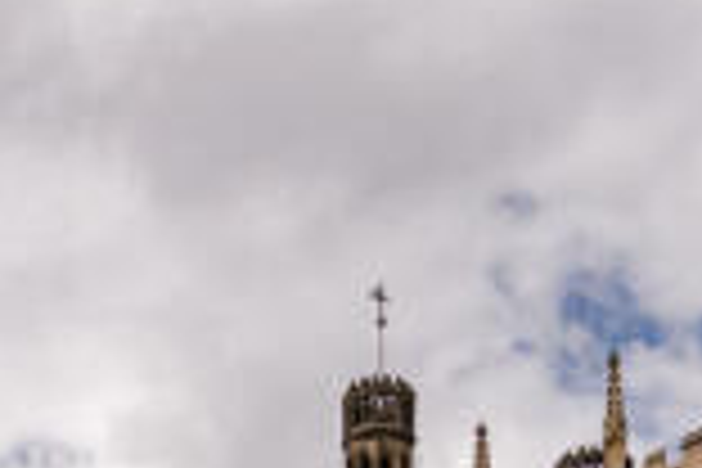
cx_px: 162
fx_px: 1423
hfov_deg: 27.3
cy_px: 686
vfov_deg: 17.0
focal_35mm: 73
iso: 250
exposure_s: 1/6400
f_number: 4
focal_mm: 24
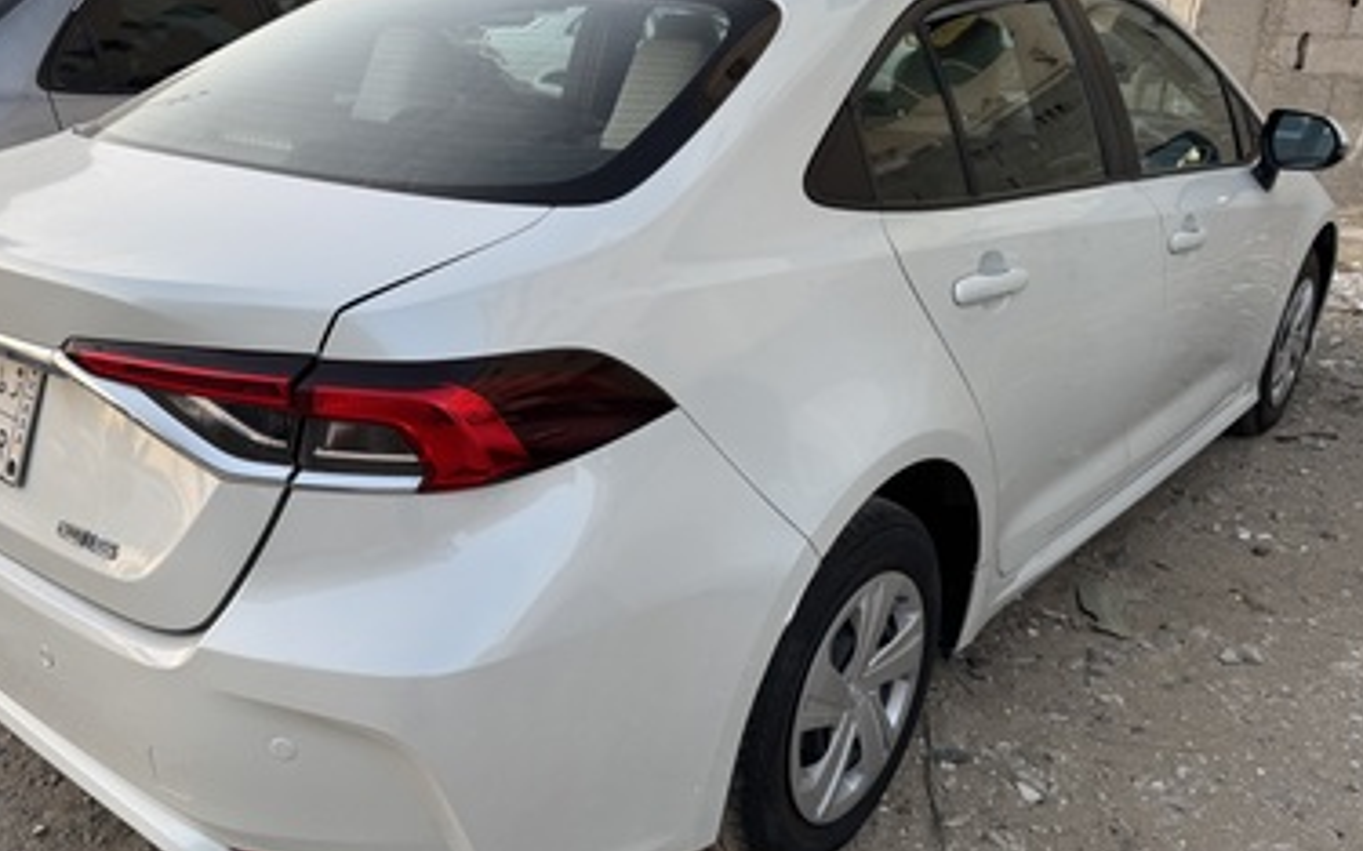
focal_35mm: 31
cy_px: 438
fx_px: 1151
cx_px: 609
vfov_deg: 40.6
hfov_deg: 61.1
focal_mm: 6.76
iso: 64
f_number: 1.78
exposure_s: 1/178
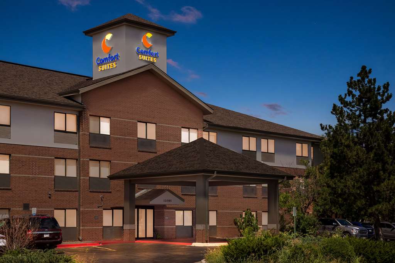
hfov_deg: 31.0
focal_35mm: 65
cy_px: 132
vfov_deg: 20.9
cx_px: 198
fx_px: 713
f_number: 8
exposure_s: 1/160
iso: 200
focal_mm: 65
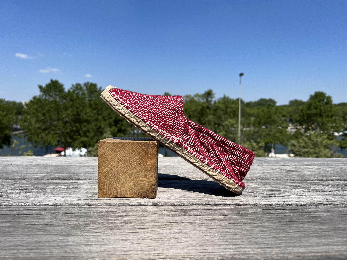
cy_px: 130
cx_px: 174
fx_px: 261
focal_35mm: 26
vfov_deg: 53.1
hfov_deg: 67.3
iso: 50
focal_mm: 5.7
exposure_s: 1/5882
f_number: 1.5
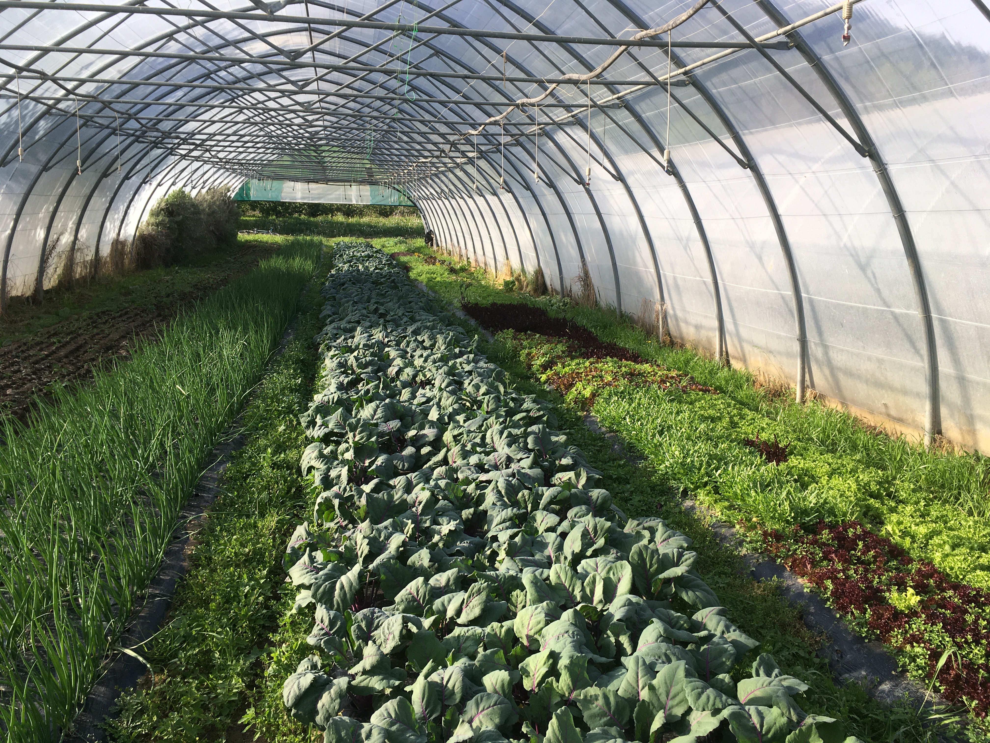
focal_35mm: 29
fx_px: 829
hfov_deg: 61.7
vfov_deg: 48.2
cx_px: 495
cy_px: 372
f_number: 2.2
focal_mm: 4.15
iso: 25
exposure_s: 1/578
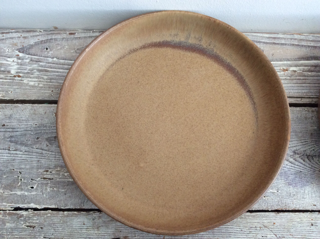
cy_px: 120
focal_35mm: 32
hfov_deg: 56.9
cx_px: 160
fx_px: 295
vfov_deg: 44.1
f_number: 2.4
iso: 100
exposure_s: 1/25
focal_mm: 3.3
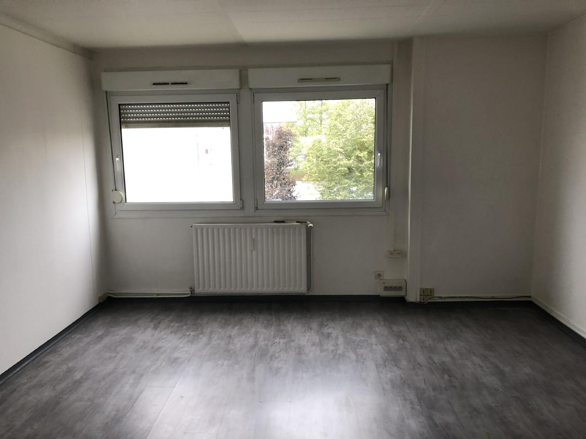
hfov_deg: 63.4
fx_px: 474
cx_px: 293
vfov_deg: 49.7
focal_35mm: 28
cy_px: 220
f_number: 1.8
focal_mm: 3.99
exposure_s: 1/24
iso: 40
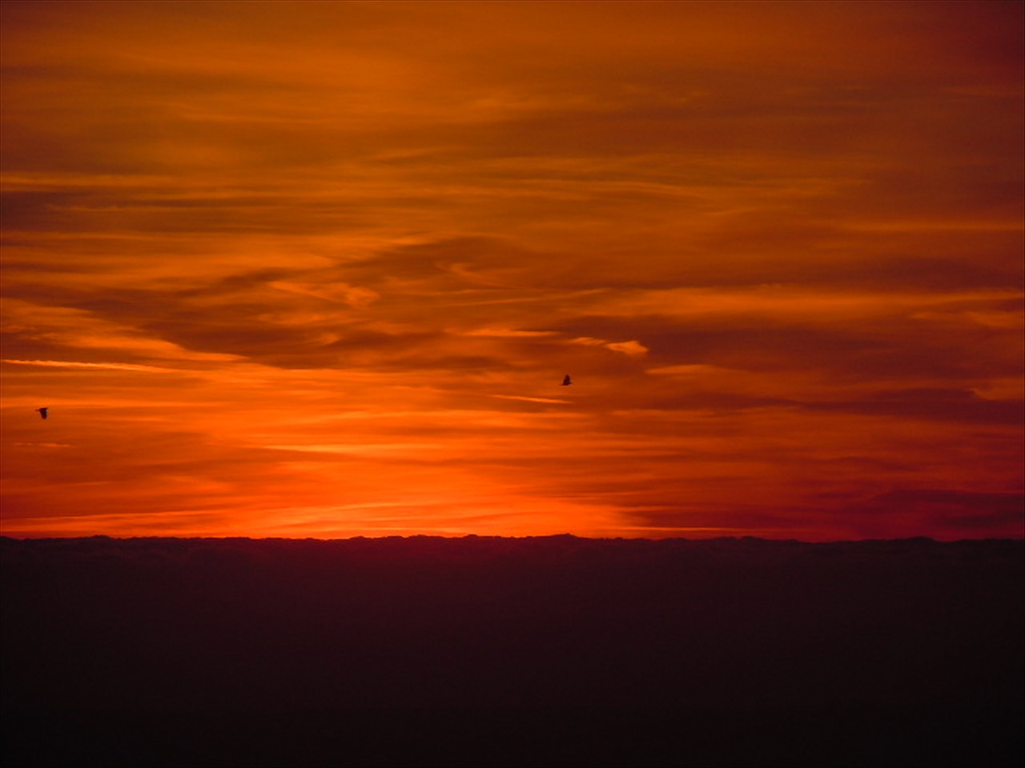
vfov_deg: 5.7
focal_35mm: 262
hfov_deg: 7.6
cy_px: 384
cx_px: 512
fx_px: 7758
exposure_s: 1/320
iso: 100
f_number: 10.2
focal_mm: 47.2
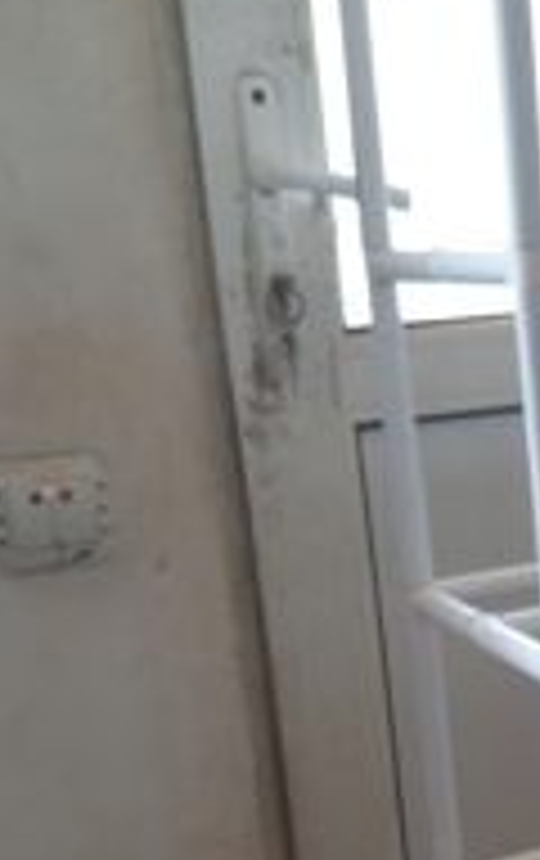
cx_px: 603
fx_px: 1454
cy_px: 689
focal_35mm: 62
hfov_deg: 20.0
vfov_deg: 32.0
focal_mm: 3.7
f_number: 1.9
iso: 160
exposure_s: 1/17
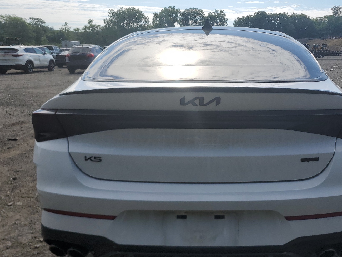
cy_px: 139
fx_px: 316
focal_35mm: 32
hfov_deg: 56.3
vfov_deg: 44.1
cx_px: 207
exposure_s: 1/5000
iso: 50
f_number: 1.5
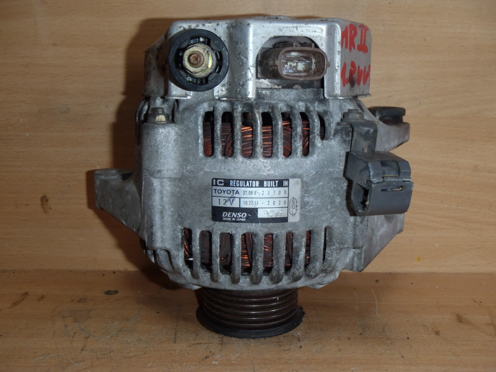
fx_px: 544
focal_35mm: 38
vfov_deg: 37.7
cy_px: 186
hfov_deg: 49.0
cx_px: 248
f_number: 4.6
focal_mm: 6.83
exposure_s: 1/40
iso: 100
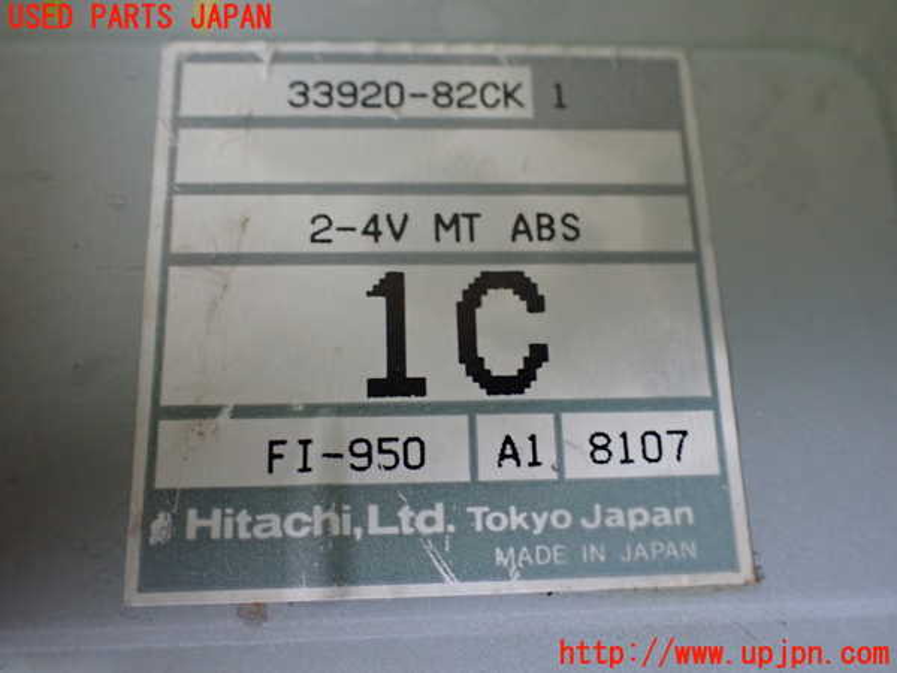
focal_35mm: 30
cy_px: 336
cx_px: 448
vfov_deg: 46.8
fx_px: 777
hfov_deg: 60.0
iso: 800
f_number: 2.3
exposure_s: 1/50
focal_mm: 5.4
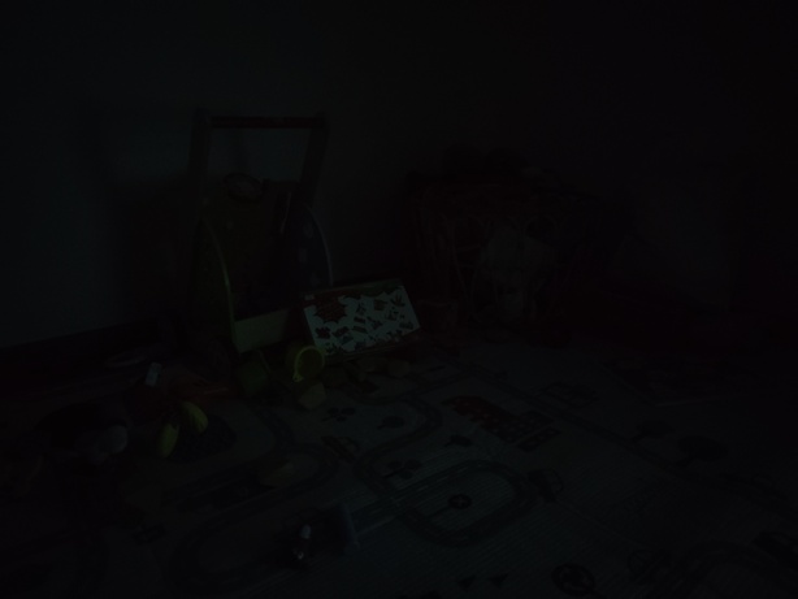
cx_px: 399
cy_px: 300
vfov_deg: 56.8
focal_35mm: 24
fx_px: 553
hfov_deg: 71.6
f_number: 1.88
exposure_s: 1/6.25
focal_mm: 5.59
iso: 3508
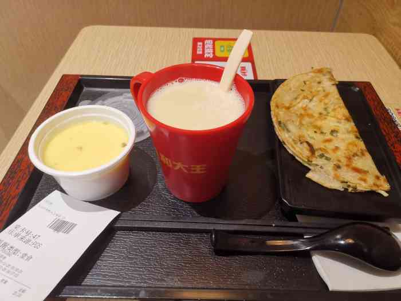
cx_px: 200
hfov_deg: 65.3
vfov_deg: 51.4
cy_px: 150
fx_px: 313
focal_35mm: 27
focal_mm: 4.75
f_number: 1.8
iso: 400
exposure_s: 1/100
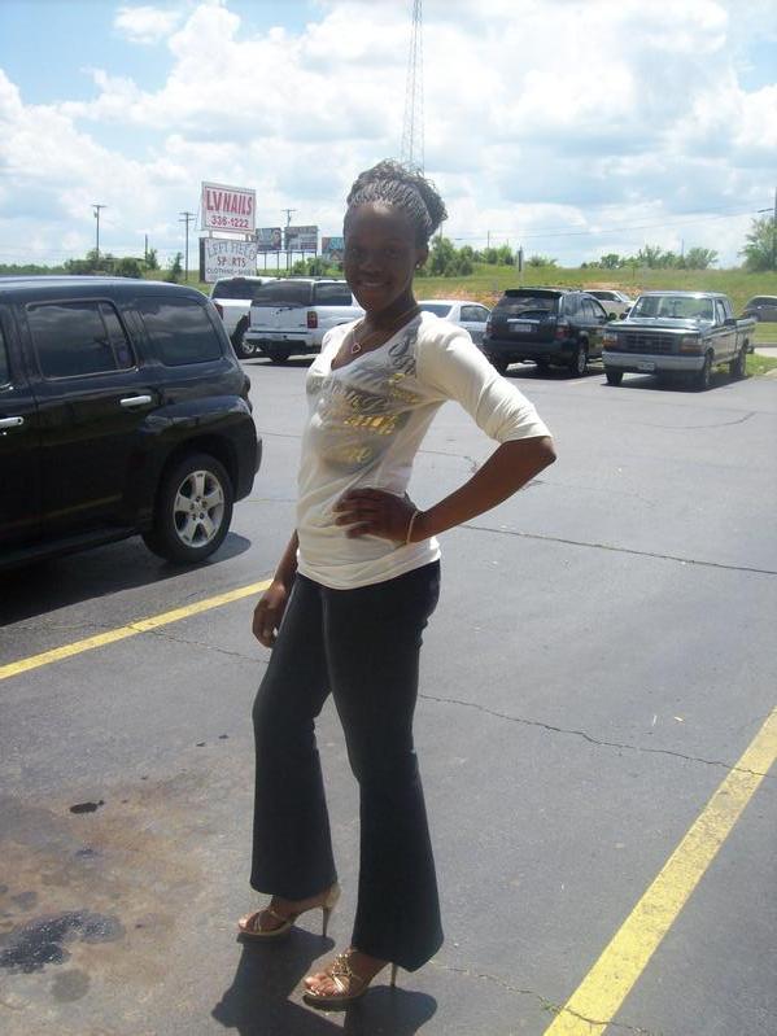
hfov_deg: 39.6
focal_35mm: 36
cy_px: 518
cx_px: 388
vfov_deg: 51.4
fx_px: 1078
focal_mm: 6
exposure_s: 1/481
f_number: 4.8
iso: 80
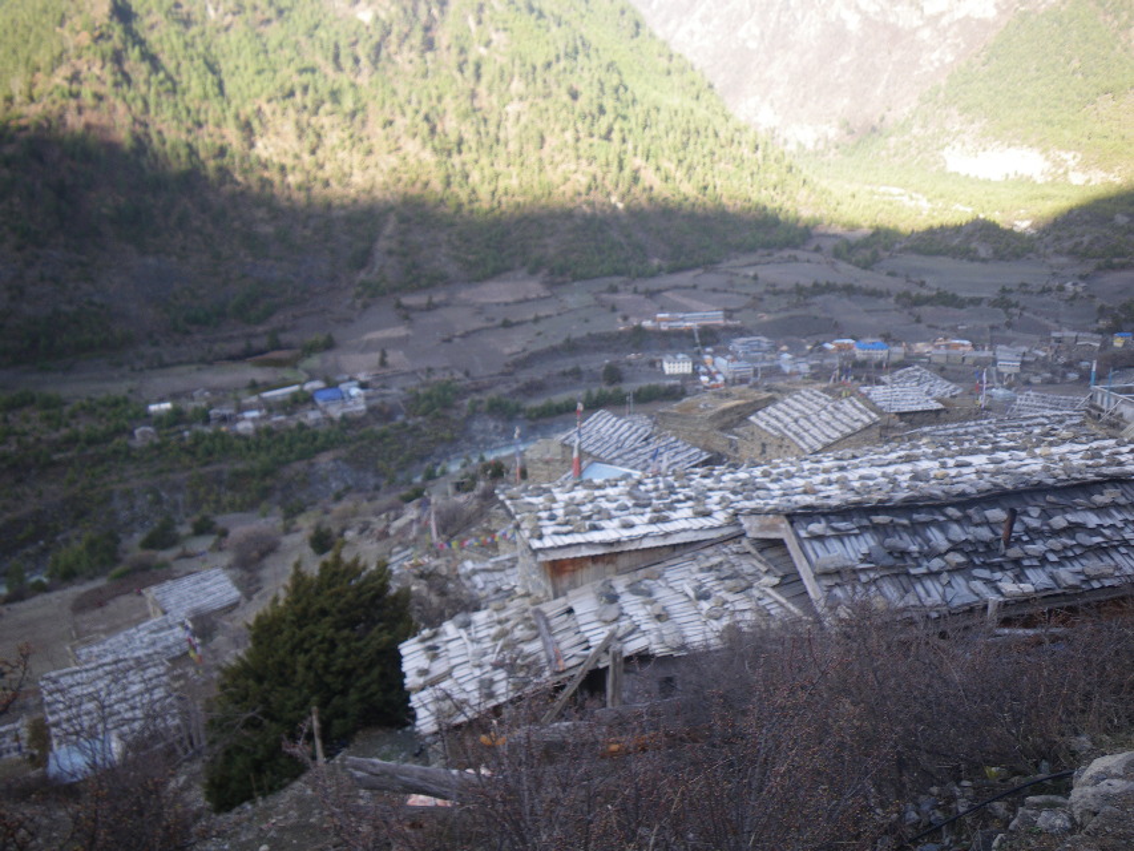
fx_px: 917
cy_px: 426
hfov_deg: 63.4
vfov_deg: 49.8
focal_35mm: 28
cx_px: 567
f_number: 3.5
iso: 50
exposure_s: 1/60
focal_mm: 5
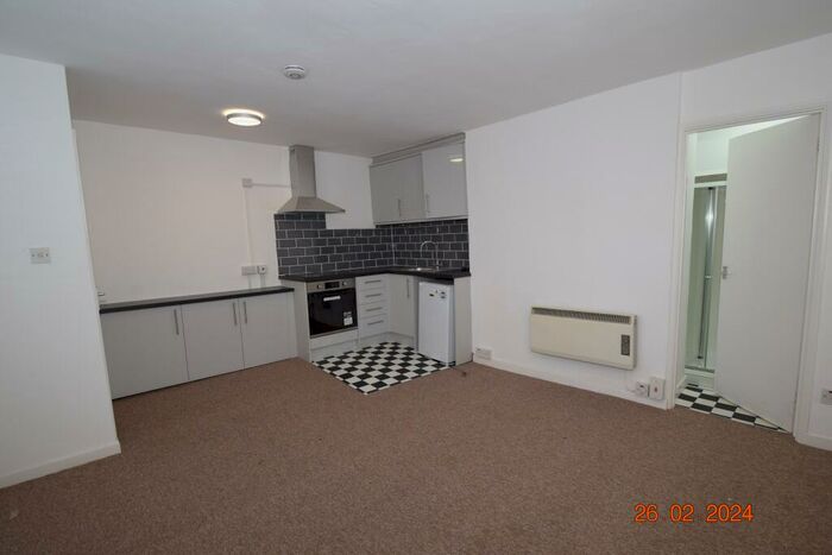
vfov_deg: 72.1
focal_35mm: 16
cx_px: 416
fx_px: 381
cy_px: 278
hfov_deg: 95.0
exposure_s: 1/60
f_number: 5.6
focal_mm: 11
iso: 400
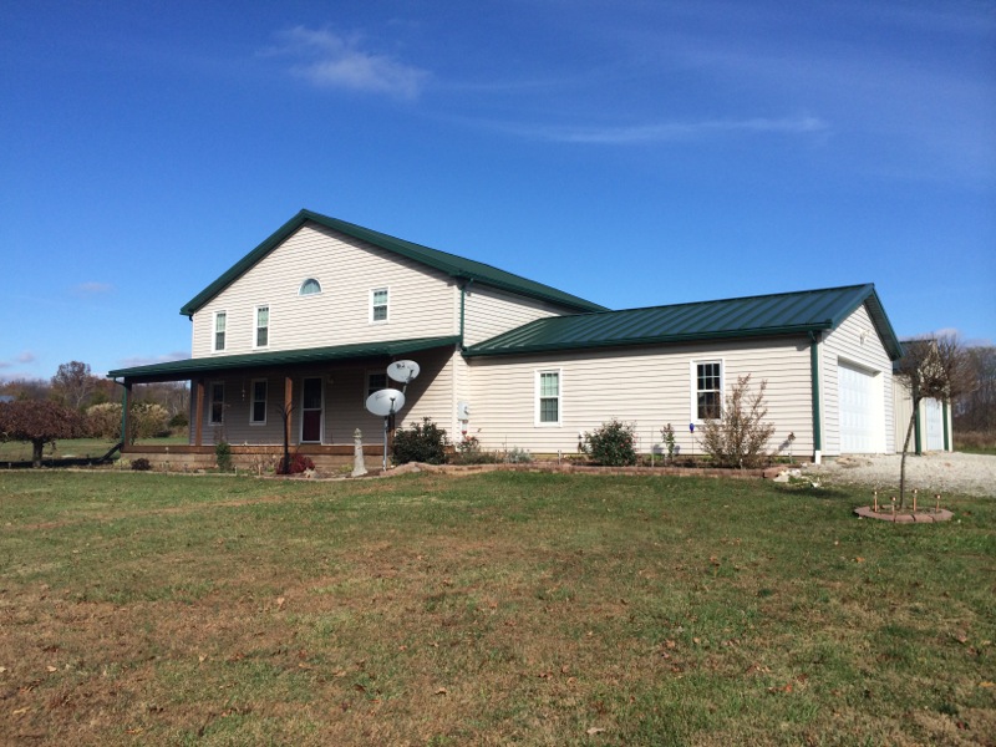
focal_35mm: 30
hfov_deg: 60.0
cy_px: 374
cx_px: 498
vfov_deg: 46.8
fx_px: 863
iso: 32
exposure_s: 1/2564
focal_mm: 4.12
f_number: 2.2
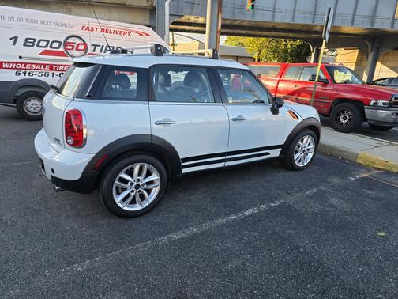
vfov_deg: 58.9
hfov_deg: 73.9
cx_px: 199
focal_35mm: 23
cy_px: 150
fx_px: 264
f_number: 1.7
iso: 40
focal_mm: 6.3
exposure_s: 1/359
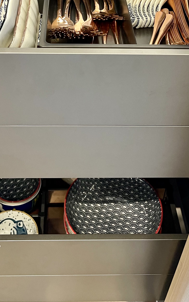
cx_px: 84
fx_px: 379
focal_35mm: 46
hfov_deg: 28.0
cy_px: 49
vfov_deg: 41.1
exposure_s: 1/50
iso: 320
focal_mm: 5.1
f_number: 1.6
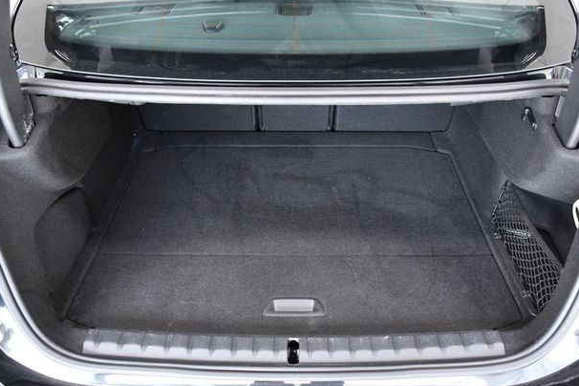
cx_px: 299
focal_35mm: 38
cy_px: 203
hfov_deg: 50.7
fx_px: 611
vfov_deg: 35.0
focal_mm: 24
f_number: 5.6
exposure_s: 1/125
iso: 2500
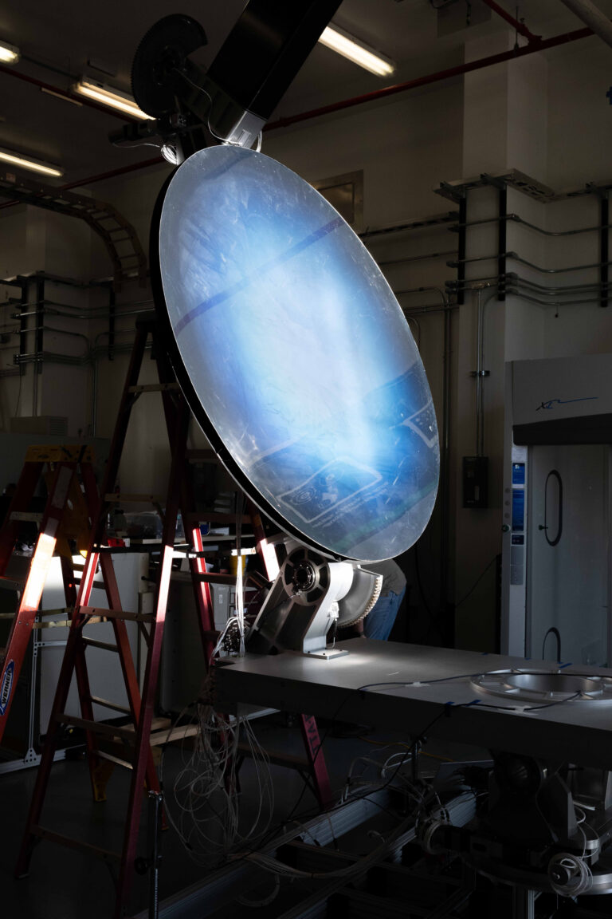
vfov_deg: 51.9
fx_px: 943
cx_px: 306
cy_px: 460
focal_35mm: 37
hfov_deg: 35.9
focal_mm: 37
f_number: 11
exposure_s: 1/400
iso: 1600
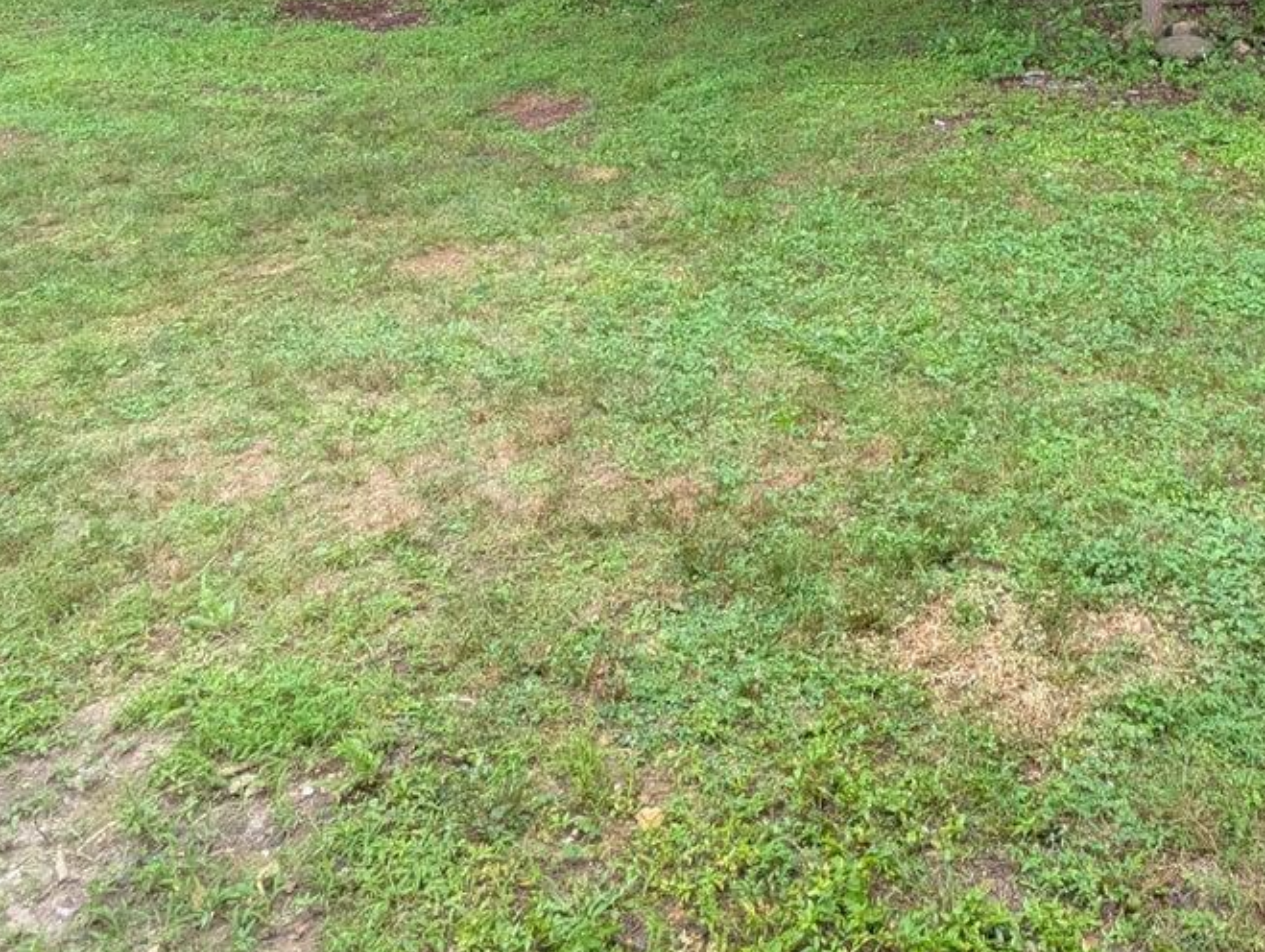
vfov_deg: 38.6
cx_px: 893
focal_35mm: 33
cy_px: 19
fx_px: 1207
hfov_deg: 53.6
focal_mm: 2.35
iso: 280
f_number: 2.2
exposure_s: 1/570
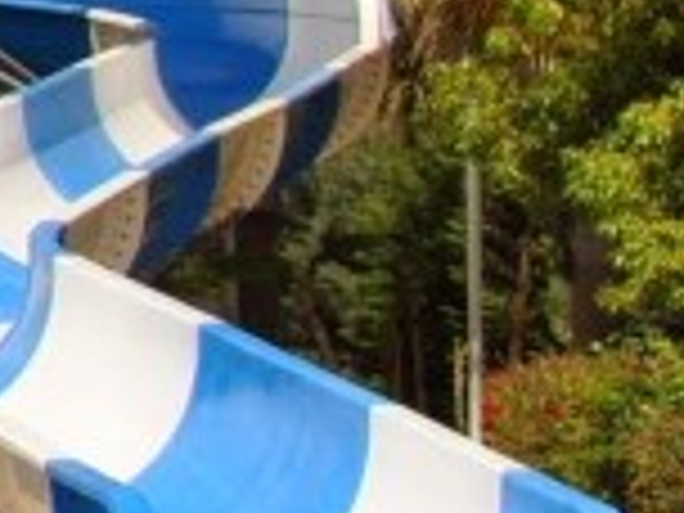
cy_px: -396
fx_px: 5822
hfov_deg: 6.1
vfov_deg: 5.0
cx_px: -1604
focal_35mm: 295
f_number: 9
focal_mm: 27
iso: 100
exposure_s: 1/320
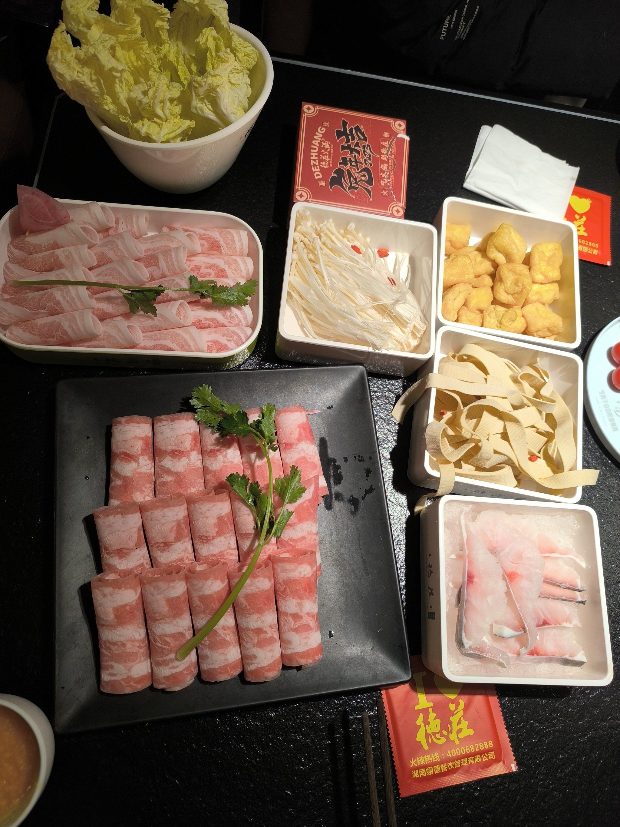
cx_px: 310
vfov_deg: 73.9
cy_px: 414
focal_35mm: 23
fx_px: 549
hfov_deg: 58.9
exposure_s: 1/101
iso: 250
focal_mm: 6.14
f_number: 1.65
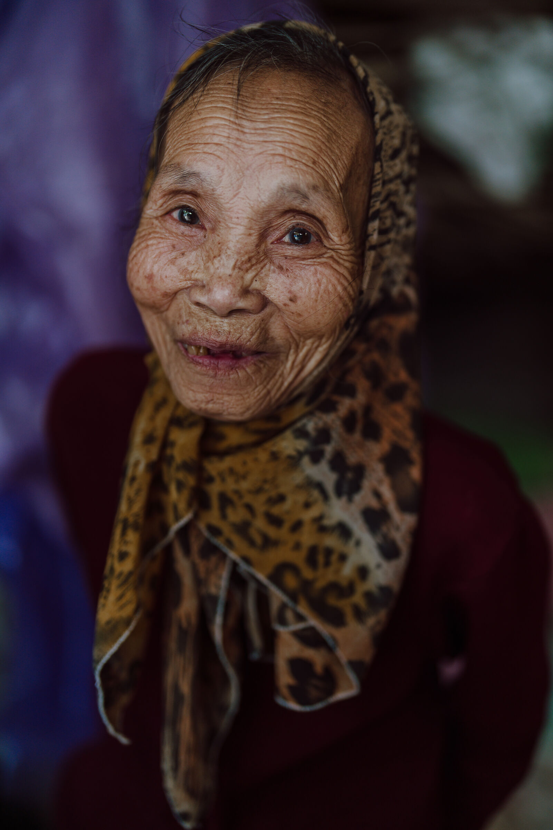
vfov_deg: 39.6
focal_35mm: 50
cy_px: 415
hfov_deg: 27.0
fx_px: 1151
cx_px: 276
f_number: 1.2
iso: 640
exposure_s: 1/250
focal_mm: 50
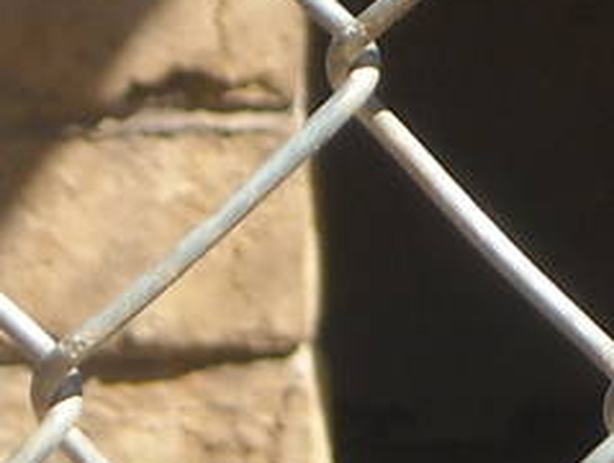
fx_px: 11156
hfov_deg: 3.1
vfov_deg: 2.4
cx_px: 863
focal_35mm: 628
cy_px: -653
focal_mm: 15.32
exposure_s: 1/250
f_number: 4.4
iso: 80
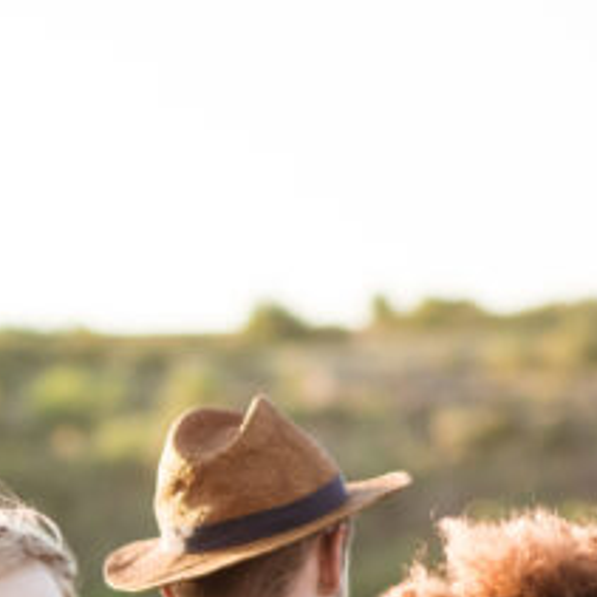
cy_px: 893
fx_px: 8468
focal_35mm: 434
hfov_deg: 4.0
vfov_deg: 4.0
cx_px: -249
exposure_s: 1/800
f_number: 3.5
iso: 360
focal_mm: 105
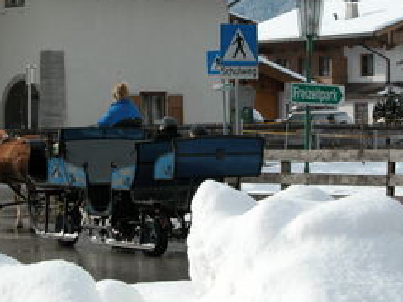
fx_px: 1467
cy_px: 106
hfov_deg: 15.6
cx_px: 137
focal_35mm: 126
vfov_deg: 11.8
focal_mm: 19.9
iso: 100
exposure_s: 1/350
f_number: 6.8
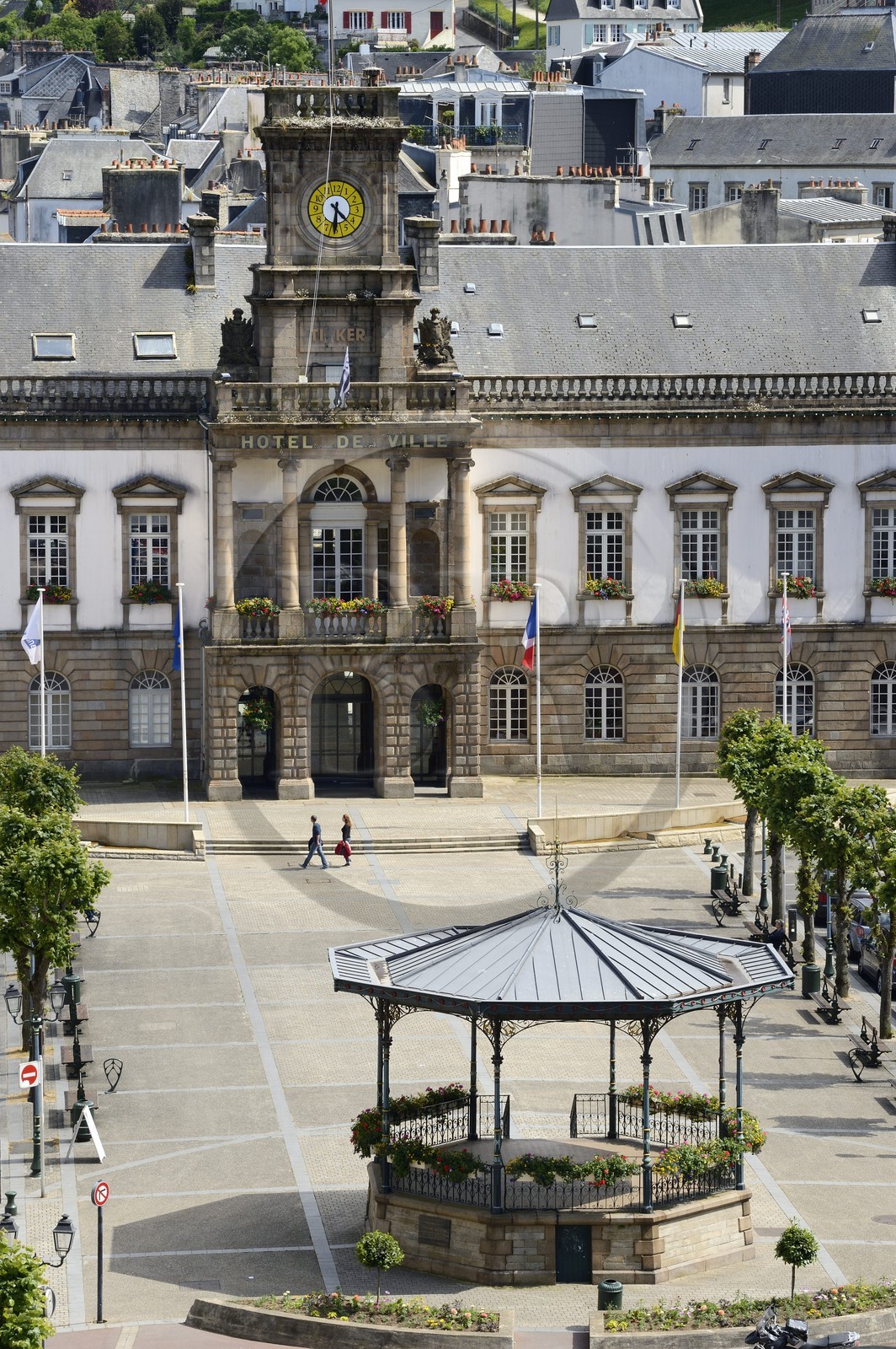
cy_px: 674
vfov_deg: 15.8
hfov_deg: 10.5
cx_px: 448
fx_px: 4861
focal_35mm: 130
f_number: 11
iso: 200
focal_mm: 130
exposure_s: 1/160
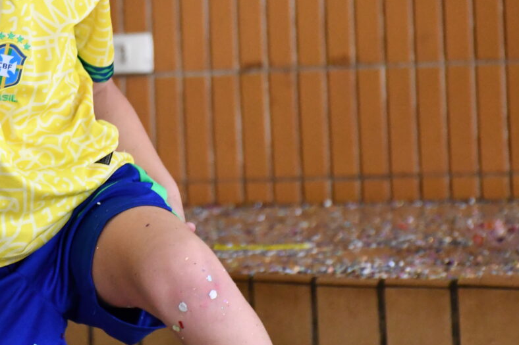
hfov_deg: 5.9
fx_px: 4987
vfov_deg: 4.0
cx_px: 32
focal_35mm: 346
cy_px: -9
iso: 3200
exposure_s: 1/160
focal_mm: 95
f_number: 5.3
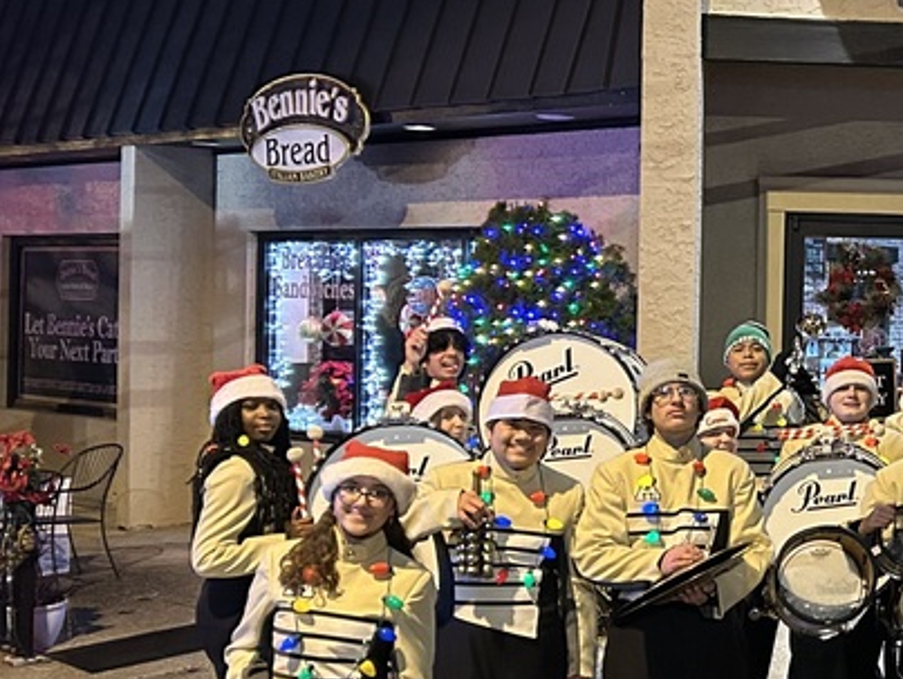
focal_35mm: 66
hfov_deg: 26.9
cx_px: 1004
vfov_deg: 22.3
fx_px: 1723
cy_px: 309
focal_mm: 5.7
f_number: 1.5
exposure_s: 1/40
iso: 640
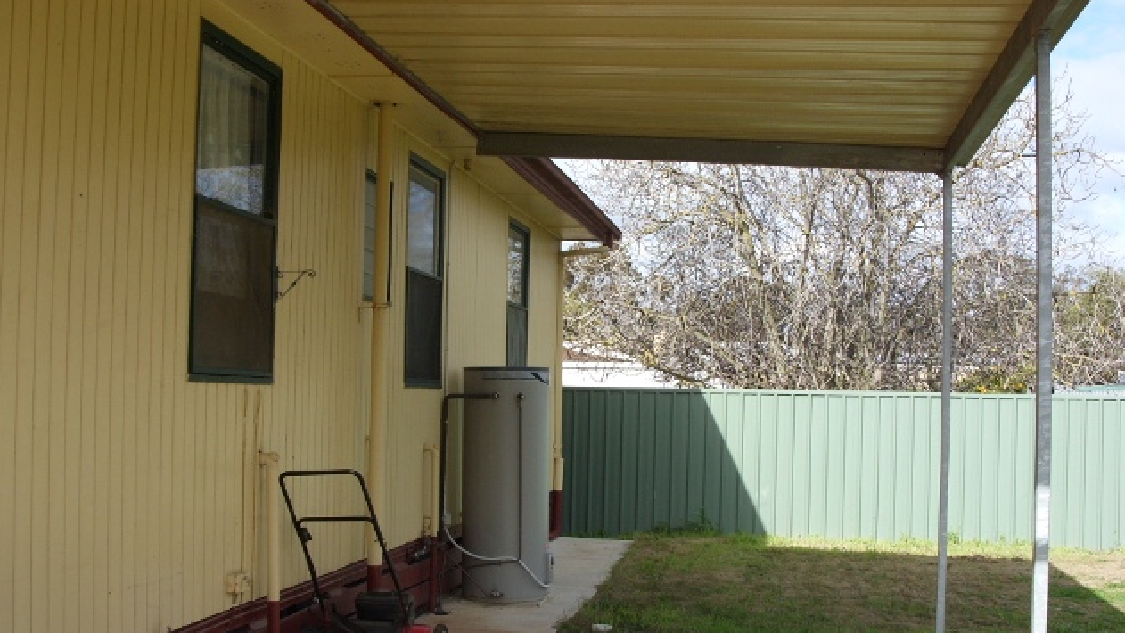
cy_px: 358
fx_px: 1253
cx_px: 562
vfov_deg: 28.3
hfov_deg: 48.4
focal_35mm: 42
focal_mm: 6.3
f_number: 4.9
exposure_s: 1/284
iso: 50
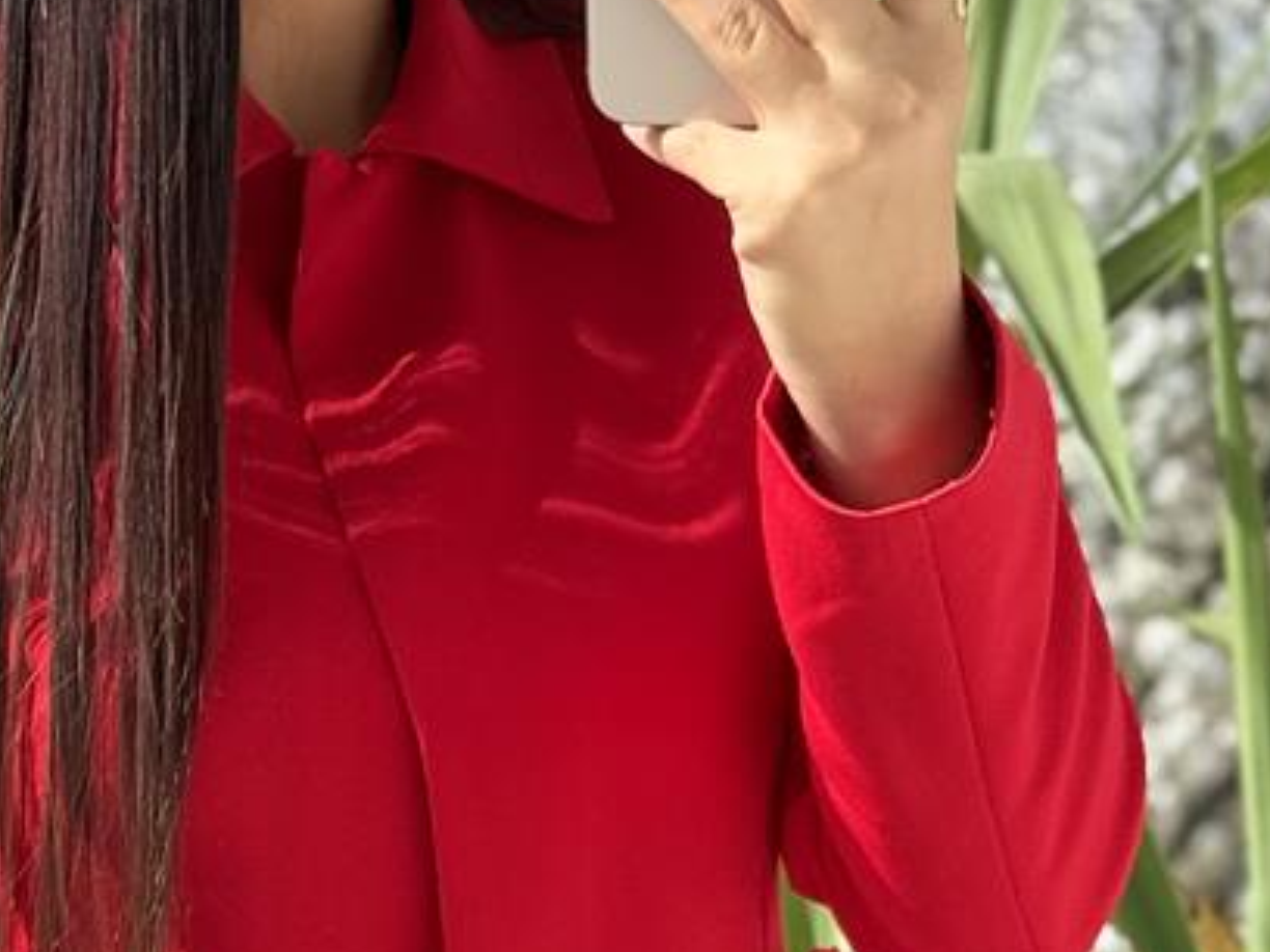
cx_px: 430
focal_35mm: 157
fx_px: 5760
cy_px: 929
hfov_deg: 12.6
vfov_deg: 9.4
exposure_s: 1/740
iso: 100
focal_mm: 6.76
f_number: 1.78
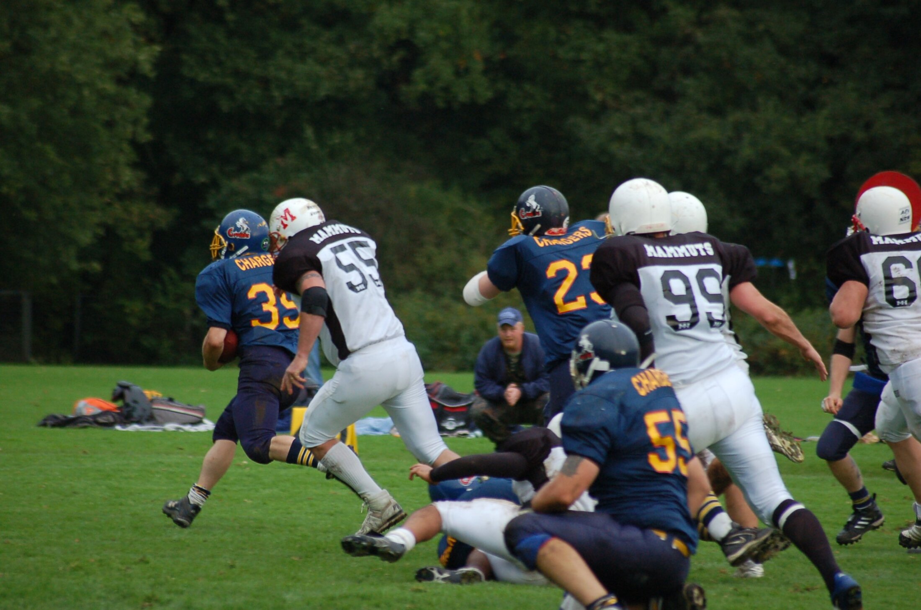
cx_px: 460
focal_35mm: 330
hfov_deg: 6.3
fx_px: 8427
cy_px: 305
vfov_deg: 4.1
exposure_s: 1/500
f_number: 5.3
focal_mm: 220
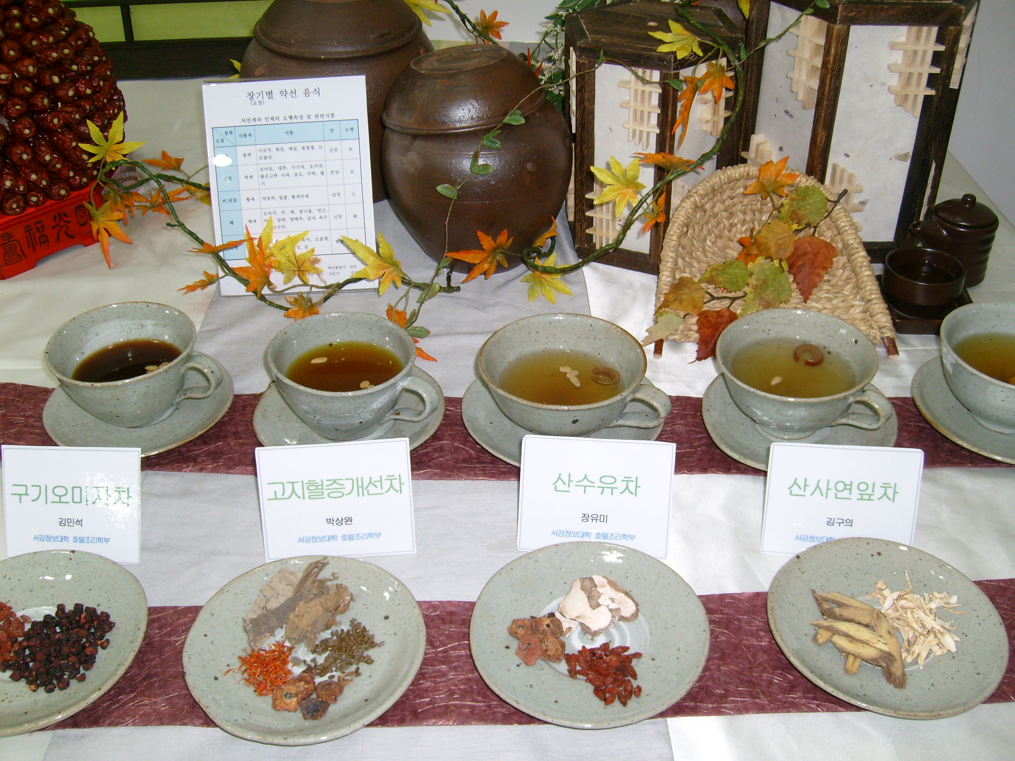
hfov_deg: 52.6
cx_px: 508
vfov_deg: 40.7
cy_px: 380
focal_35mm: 35
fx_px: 1026
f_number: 2.8
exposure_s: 1/45
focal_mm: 5.8
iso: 100
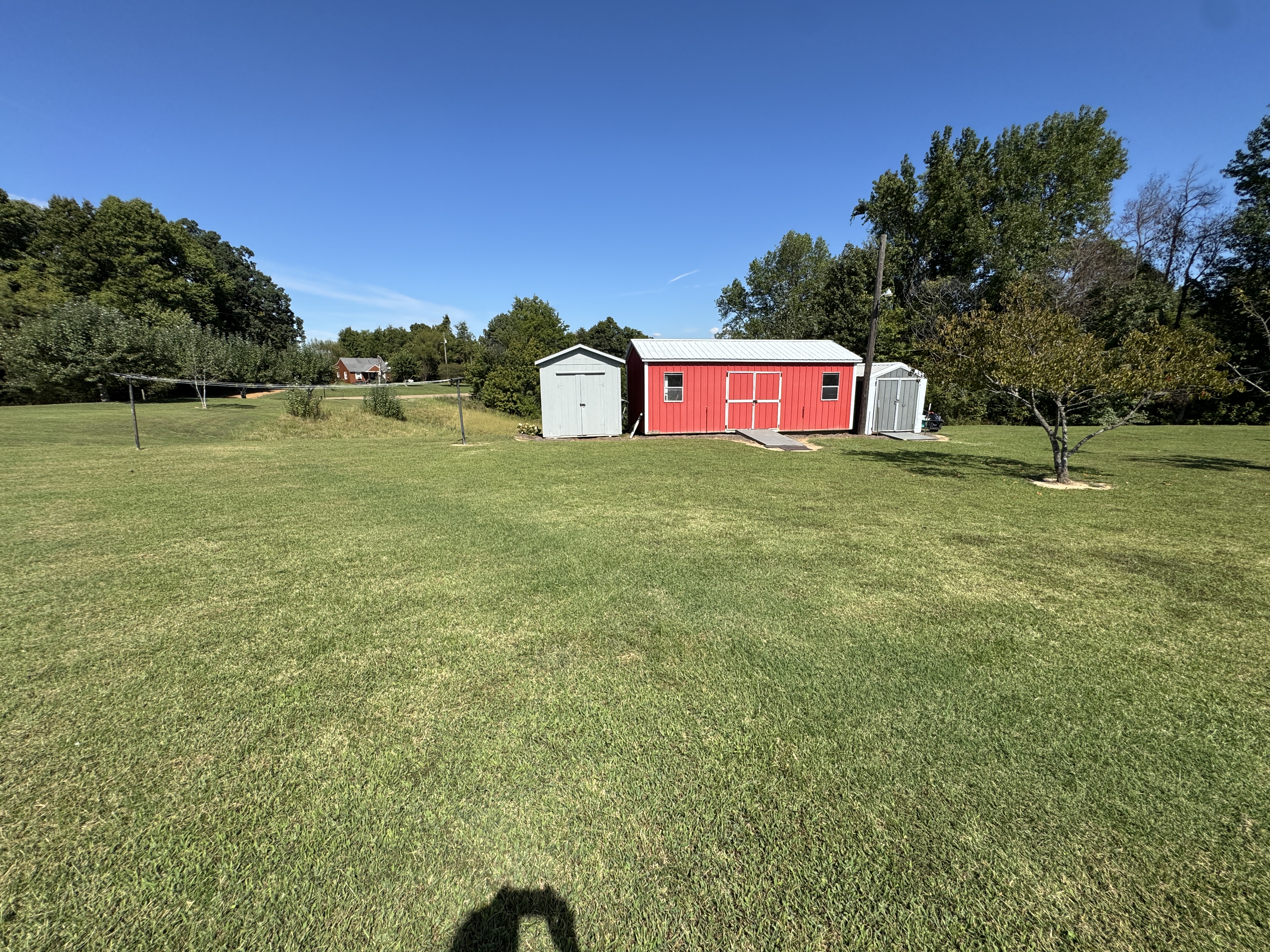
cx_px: 635
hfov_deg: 102.1
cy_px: 476
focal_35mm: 14
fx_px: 514
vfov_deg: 85.7
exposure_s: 1/2028
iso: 50
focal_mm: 2.22
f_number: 2.2
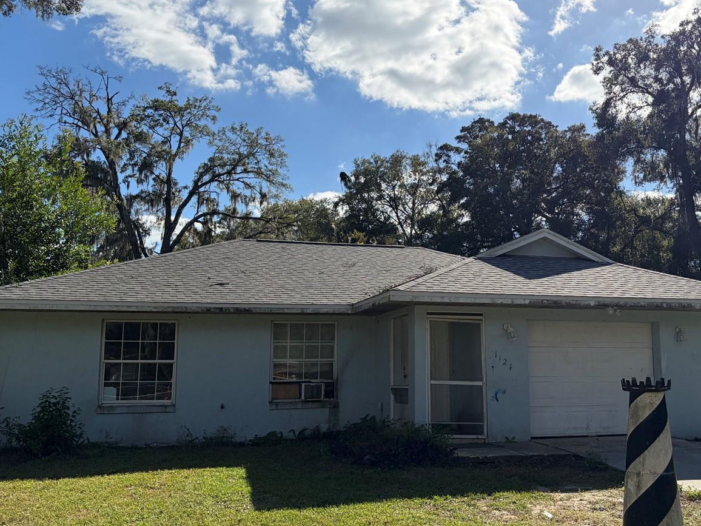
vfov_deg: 39.7
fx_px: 729
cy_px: 266
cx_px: 408
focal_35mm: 36
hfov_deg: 51.1
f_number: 1.6
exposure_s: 1/7813
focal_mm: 5.96
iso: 80
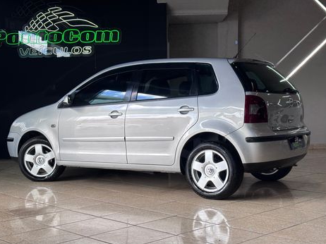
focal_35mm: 53
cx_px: 162
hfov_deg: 36.2
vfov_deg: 27.5
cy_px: 124
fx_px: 499
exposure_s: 1/123
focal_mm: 5.96
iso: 25
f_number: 1.6
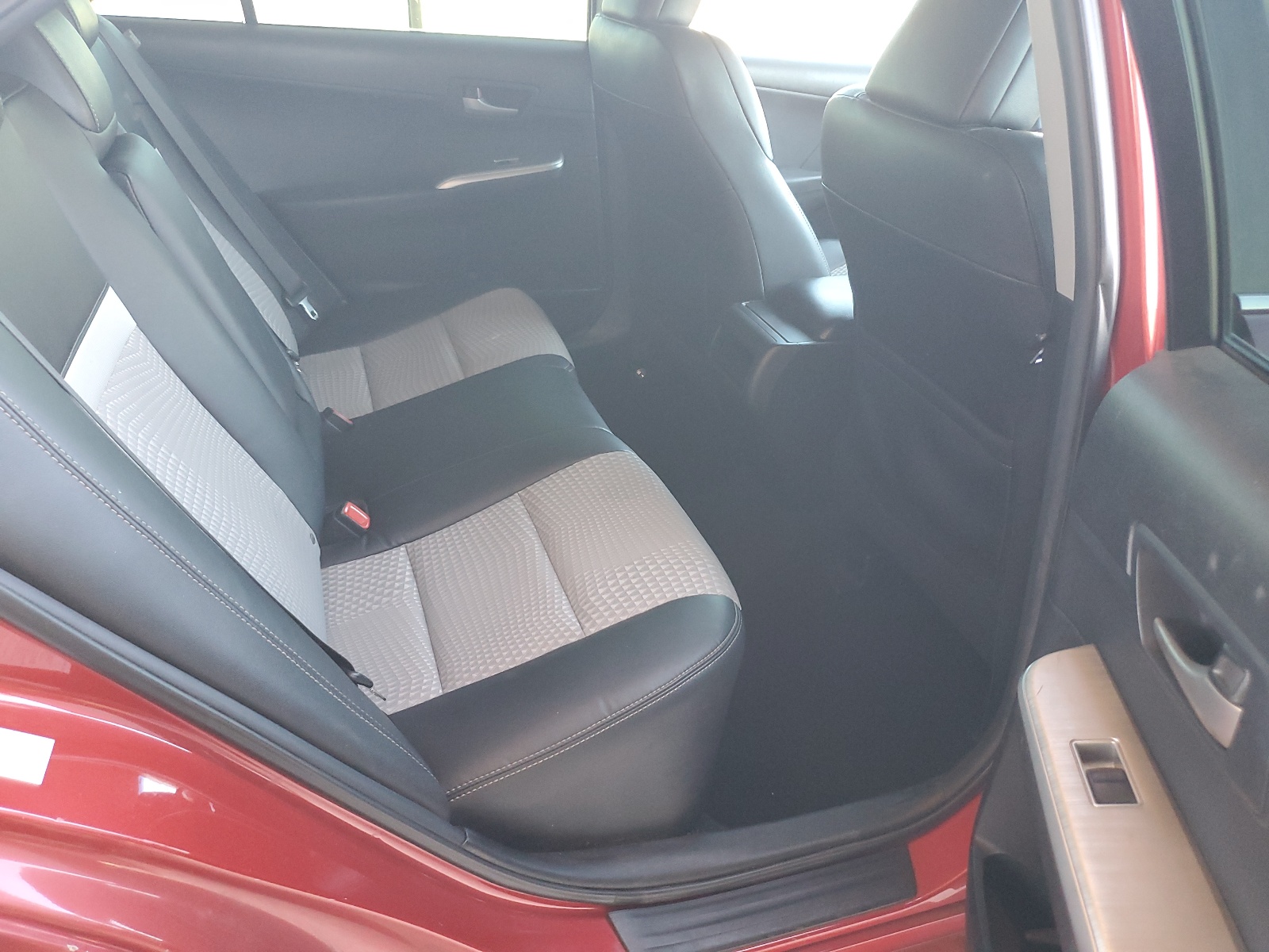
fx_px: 953
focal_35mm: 26
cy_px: 476
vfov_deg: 53.1
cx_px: 634
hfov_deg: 67.3
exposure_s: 1/60.2
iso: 211
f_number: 1.5
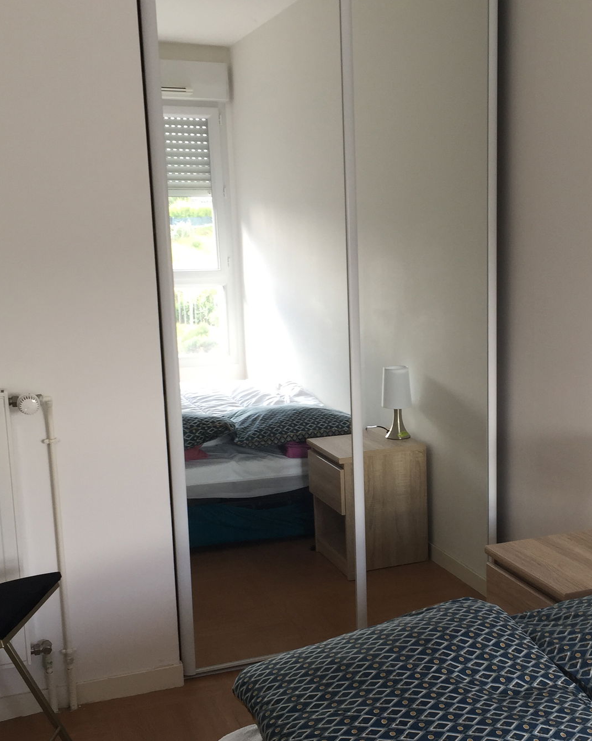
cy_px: 442
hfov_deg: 33.1
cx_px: 402
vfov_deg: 41.0
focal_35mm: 45
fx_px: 986
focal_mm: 4.15
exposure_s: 1/50
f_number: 2.2
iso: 32
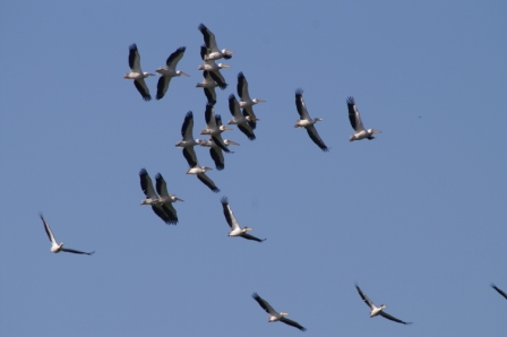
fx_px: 8444
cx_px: 254
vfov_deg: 2.3
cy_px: 168
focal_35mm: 600
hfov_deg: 3.4
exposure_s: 1/500
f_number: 9
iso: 100
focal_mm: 400
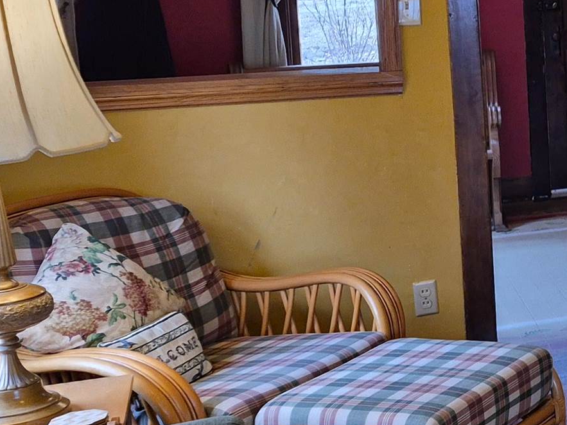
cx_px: 912
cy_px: 82
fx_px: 1310
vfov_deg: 18.3
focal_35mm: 80
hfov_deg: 20.1
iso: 320
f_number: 1.8
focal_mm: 5.4
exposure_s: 1/120
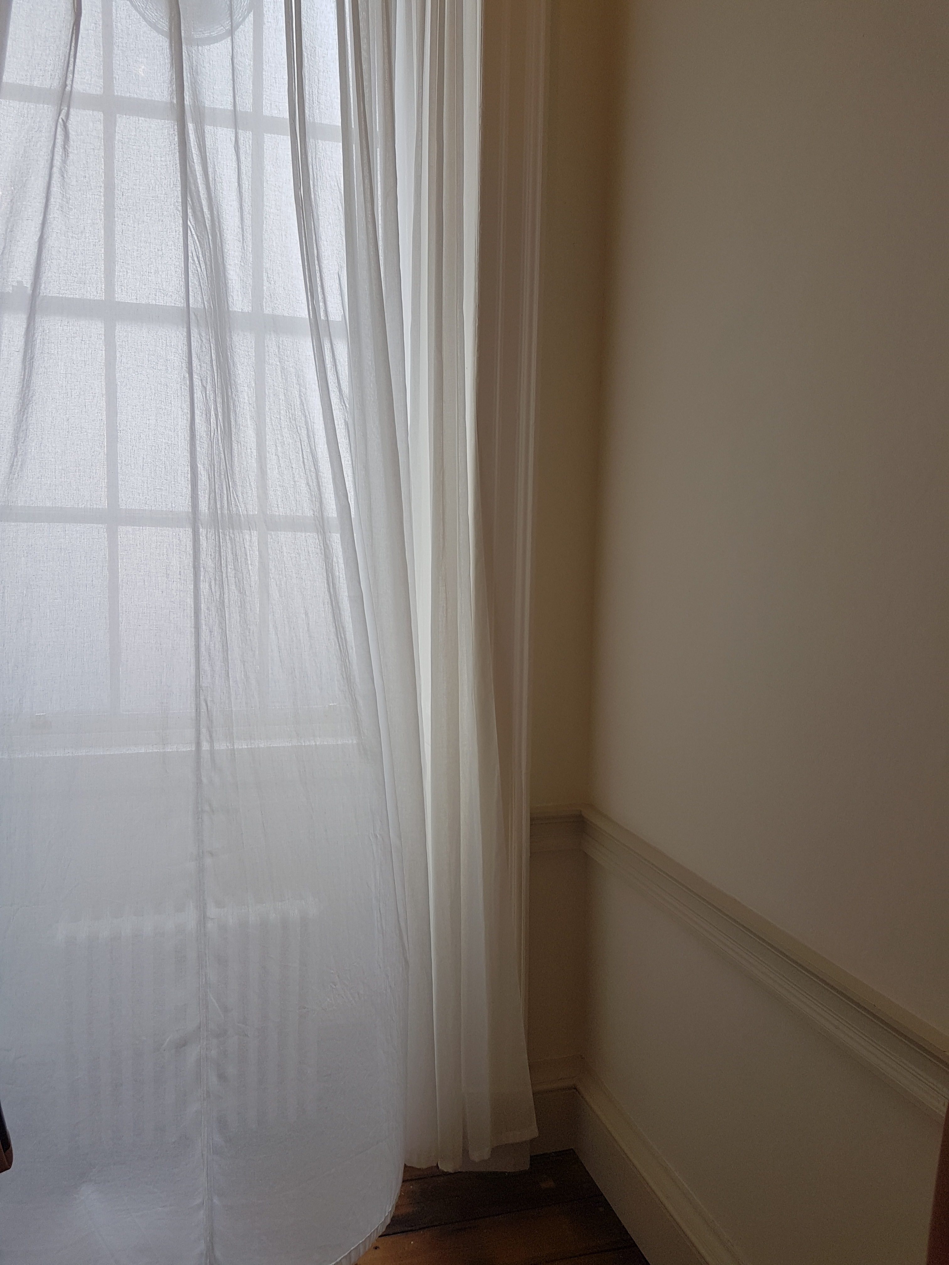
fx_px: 950
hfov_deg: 53.1
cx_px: 474
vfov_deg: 67.3
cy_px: 632
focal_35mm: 26
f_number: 1.7
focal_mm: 4.2
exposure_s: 1/132
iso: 40
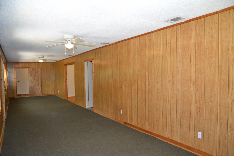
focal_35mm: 24
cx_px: 117
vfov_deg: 53.1
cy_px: 78
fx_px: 156
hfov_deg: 73.7
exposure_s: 1/60
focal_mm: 16
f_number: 3.5
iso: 640
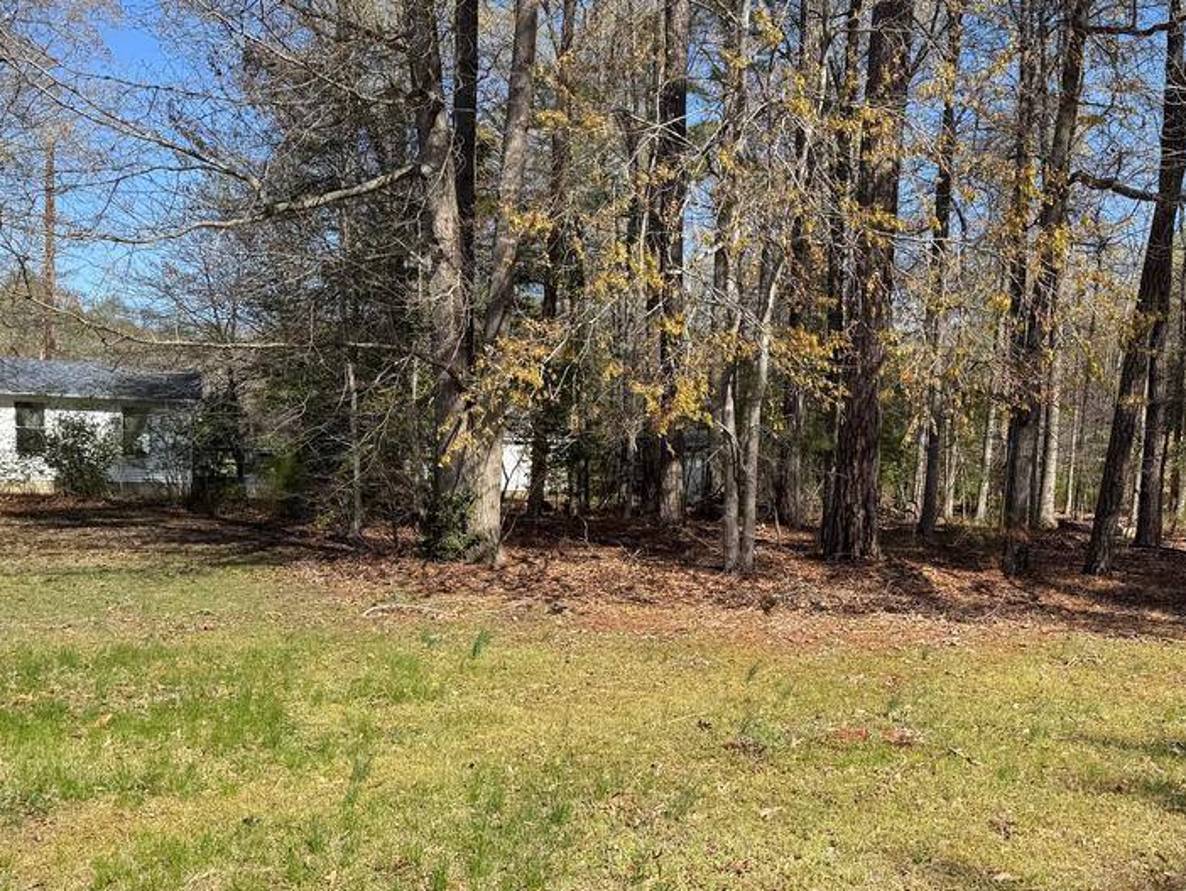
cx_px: 752
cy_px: 558
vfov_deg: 40.4
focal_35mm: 35
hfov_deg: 52.0
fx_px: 1200
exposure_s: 1/3096
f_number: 1.78
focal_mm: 6.76
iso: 80
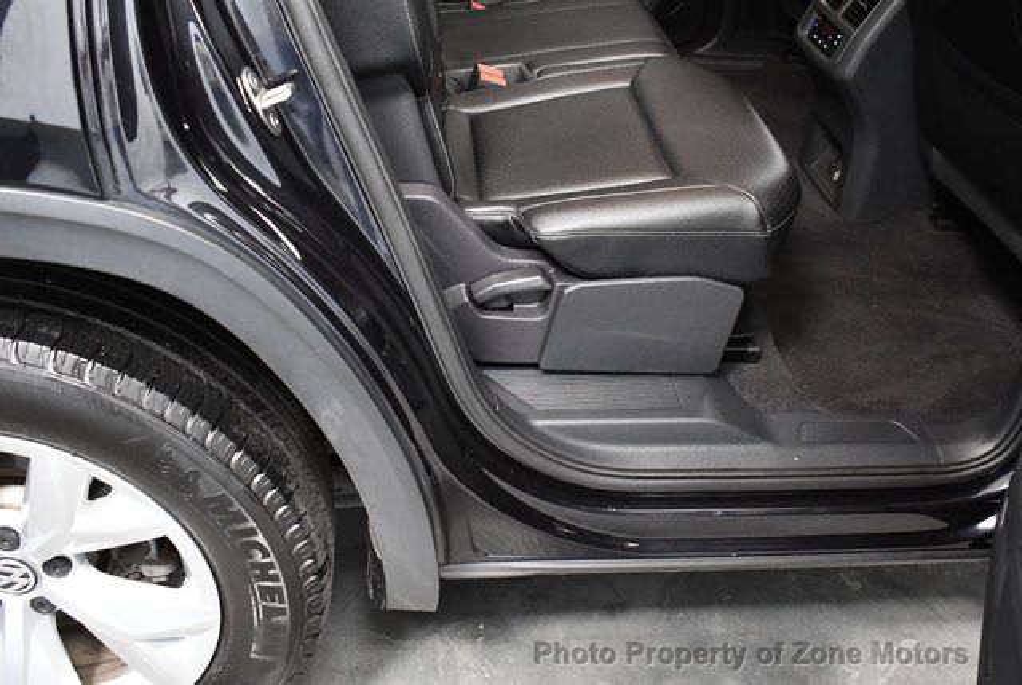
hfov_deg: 53.1
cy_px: 342
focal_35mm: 36
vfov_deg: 37.0
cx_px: 511
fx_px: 1024
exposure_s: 1/60
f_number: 3.5
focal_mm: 18
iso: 4000
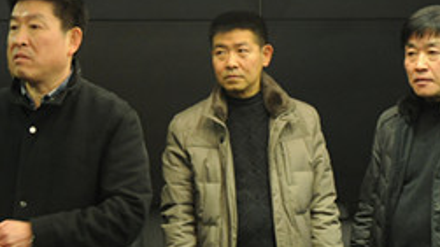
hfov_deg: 16.2
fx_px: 1531
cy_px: 142
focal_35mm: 131
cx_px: 74
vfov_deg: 9.2
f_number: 4.2
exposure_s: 1/25
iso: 800
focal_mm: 35
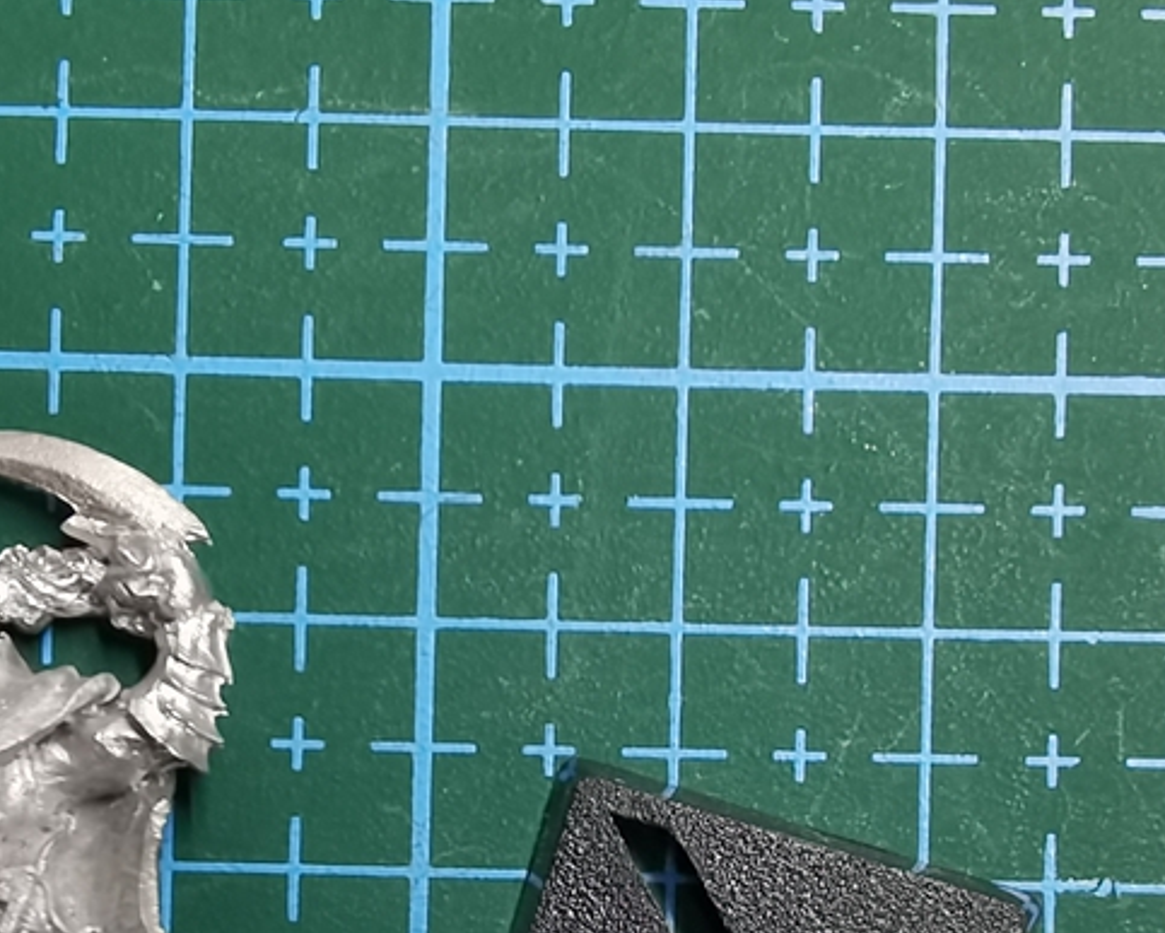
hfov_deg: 32.5
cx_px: 201
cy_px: 960
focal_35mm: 56
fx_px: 1932
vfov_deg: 25.6
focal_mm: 2.26
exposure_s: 1/25
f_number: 2.2
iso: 500
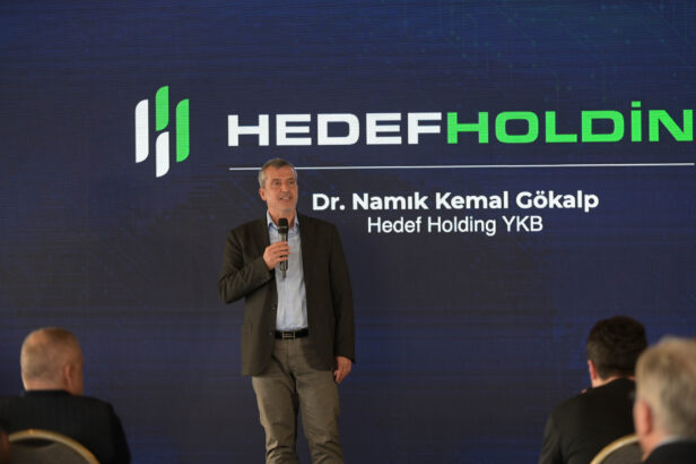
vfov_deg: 11.4
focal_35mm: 120
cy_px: 232
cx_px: 348
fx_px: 2319
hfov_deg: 17.1
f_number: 2.8
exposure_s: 1/400
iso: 1600
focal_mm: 120
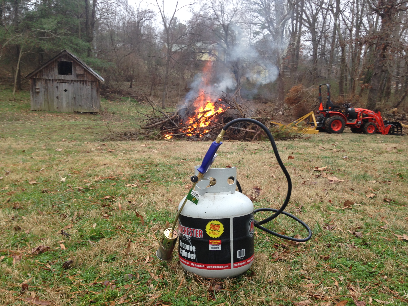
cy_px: 153
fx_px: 389
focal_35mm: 33
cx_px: 204
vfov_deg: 42.9
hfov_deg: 55.4
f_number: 2.4
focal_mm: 4.12
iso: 64
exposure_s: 1/120
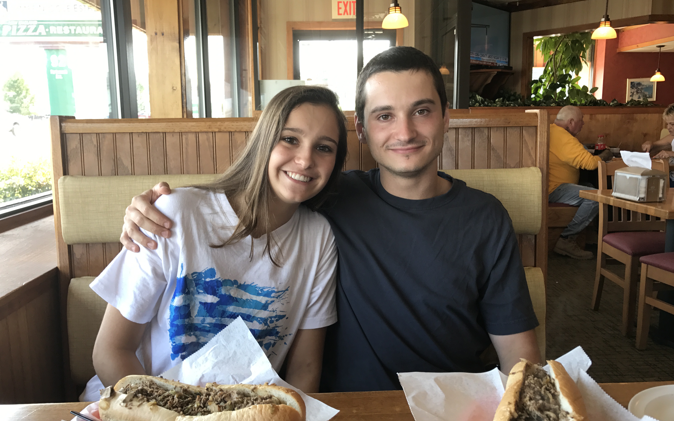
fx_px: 551
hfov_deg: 62.9
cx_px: 337
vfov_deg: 41.8
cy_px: 218
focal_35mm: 30
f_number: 1.8
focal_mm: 3.99
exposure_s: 1/60
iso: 25
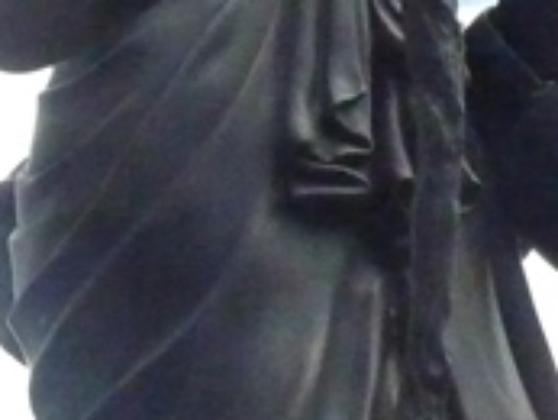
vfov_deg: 9.8
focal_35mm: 151
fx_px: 2436
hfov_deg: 12.6
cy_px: 292
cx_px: -184
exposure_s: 1/2000
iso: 800
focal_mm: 4.7
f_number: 6.3
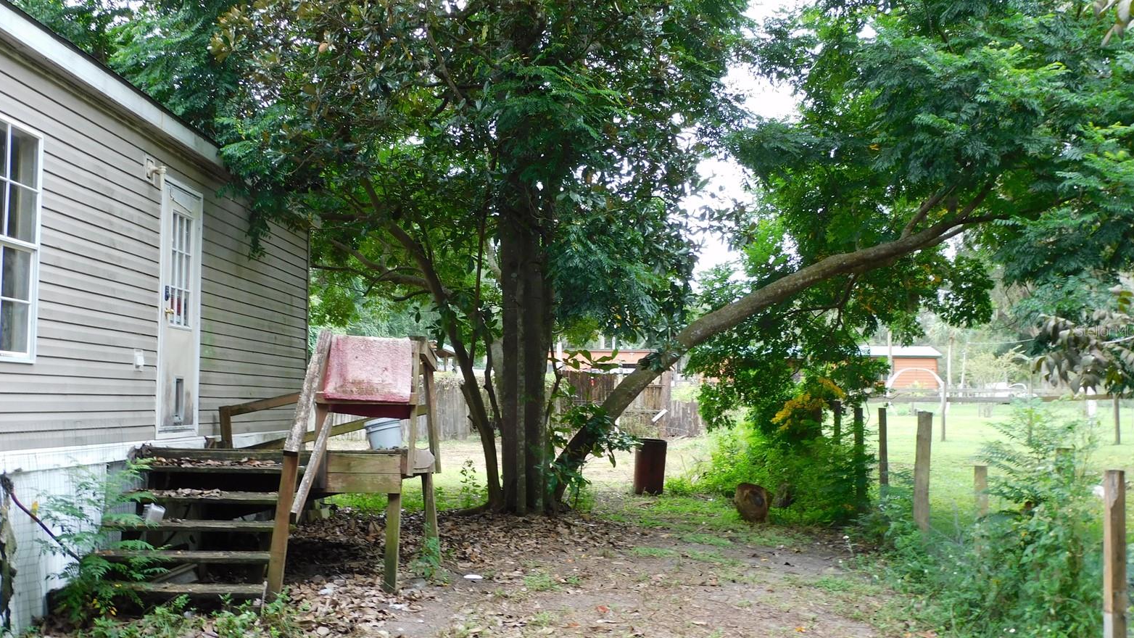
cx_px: 563
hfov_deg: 51.6
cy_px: 331
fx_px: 1173
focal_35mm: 39
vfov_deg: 30.4
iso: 125
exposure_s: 1/80
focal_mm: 6.3
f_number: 3.8
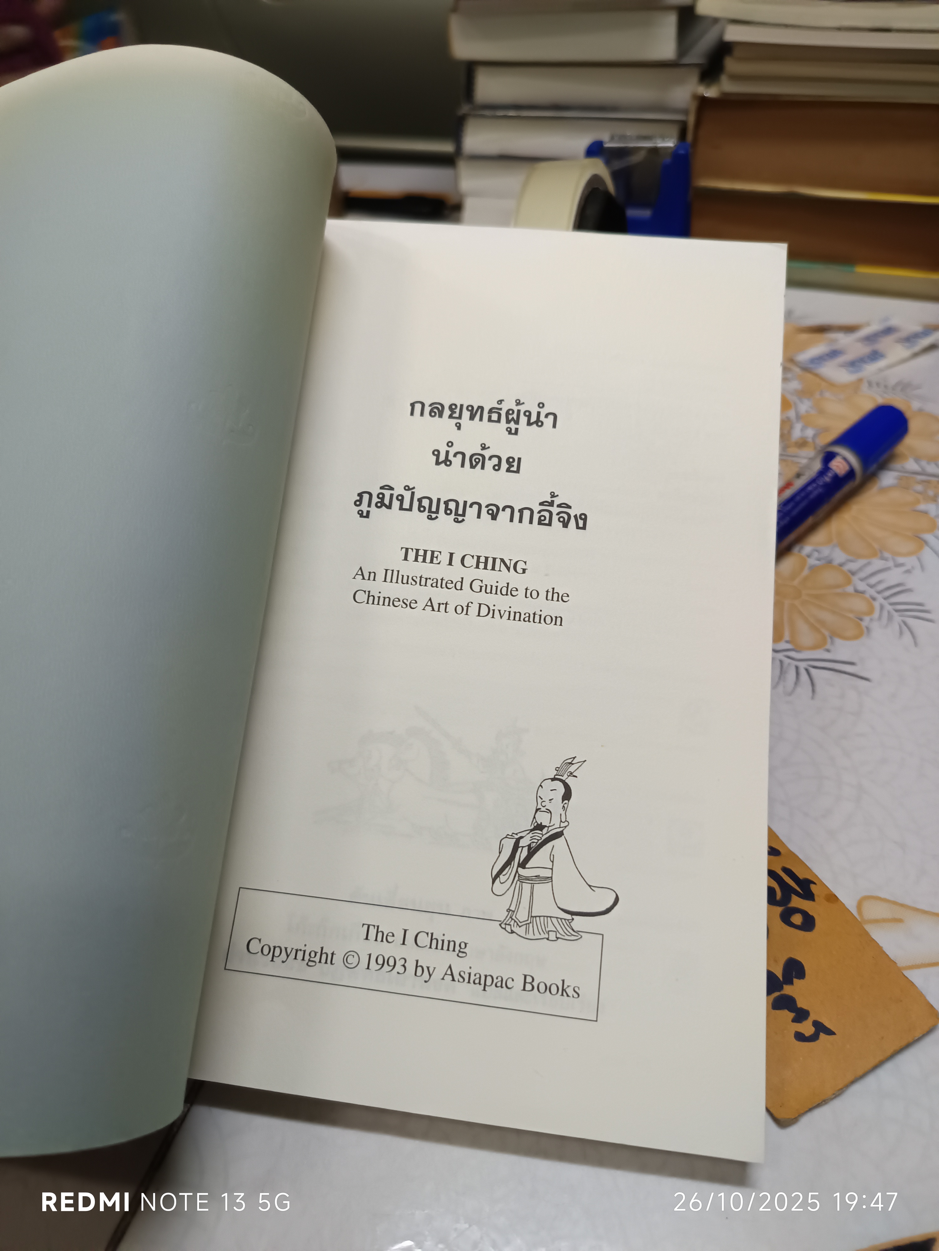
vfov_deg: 71.6
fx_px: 868
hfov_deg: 56.8
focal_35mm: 24
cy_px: 626
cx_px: 470
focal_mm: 5.31
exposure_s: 1/50
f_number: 1.7
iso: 1176
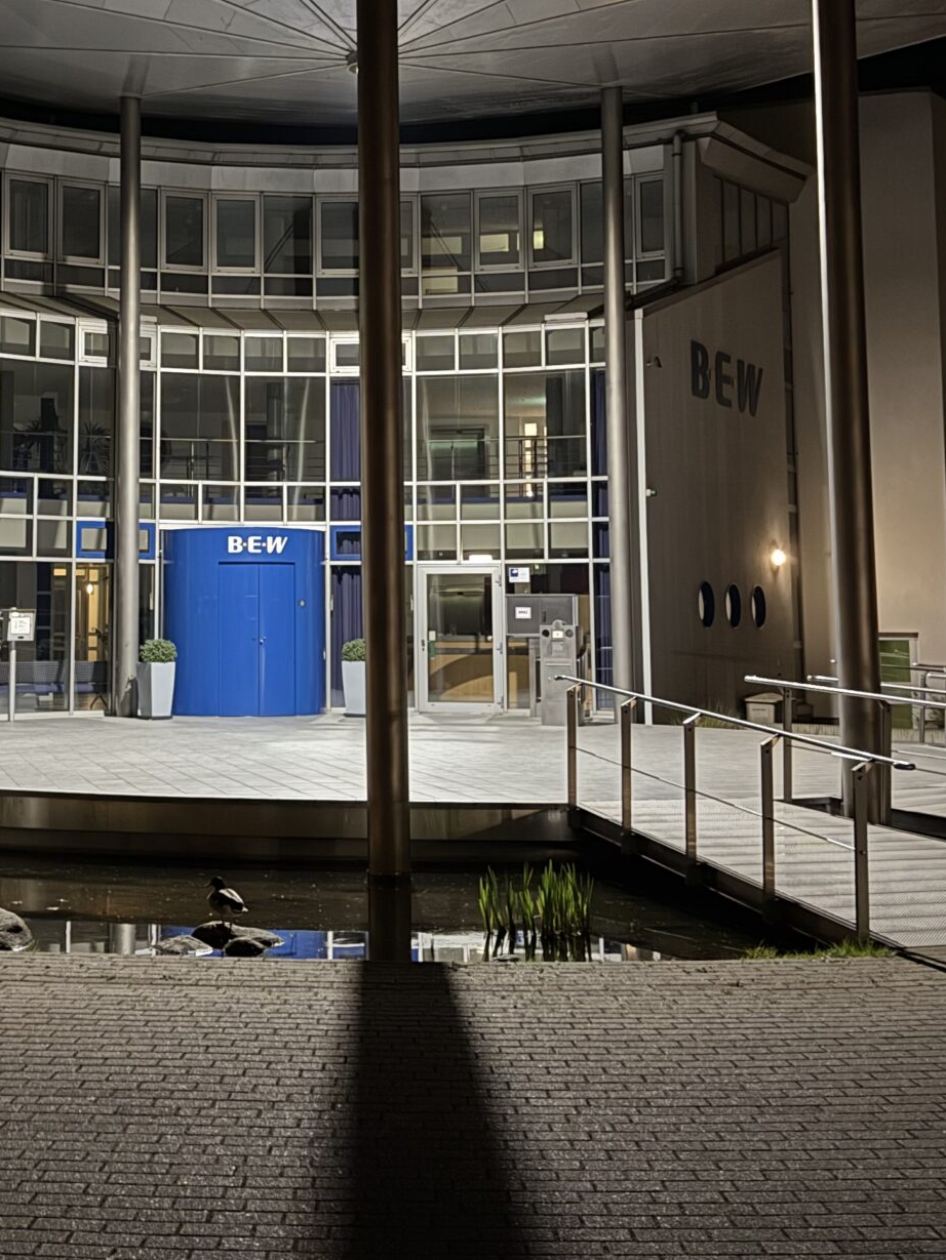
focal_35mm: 50
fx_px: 1822
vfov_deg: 37.9
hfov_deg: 28.8
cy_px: 451
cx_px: 277
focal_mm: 6.76
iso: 800
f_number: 1.78
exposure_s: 1/13
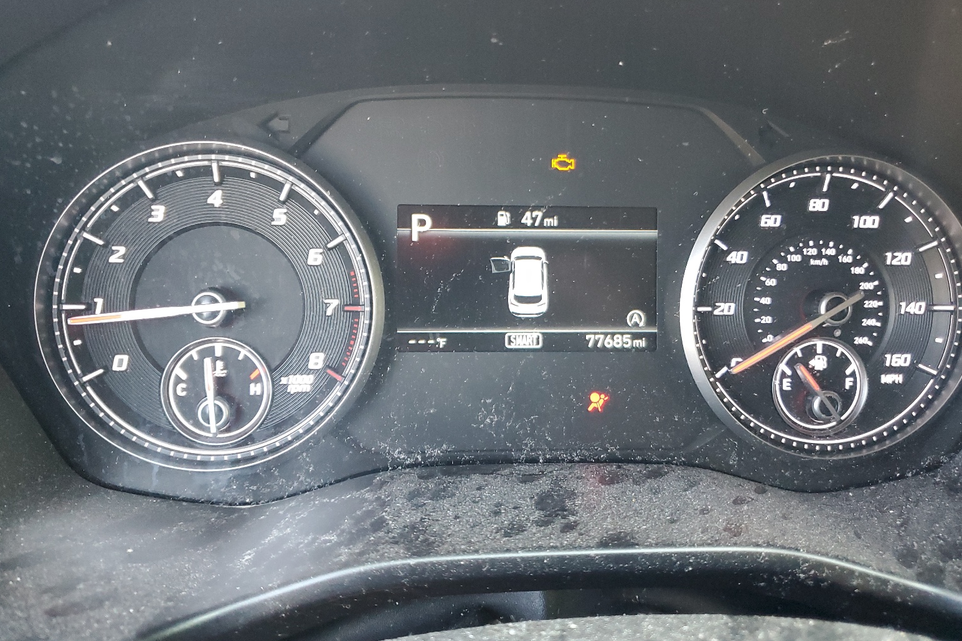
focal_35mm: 28
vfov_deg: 46.4
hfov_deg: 65.5
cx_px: 491
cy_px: 296
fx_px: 748
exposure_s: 1/60.2
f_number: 1.5
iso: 304
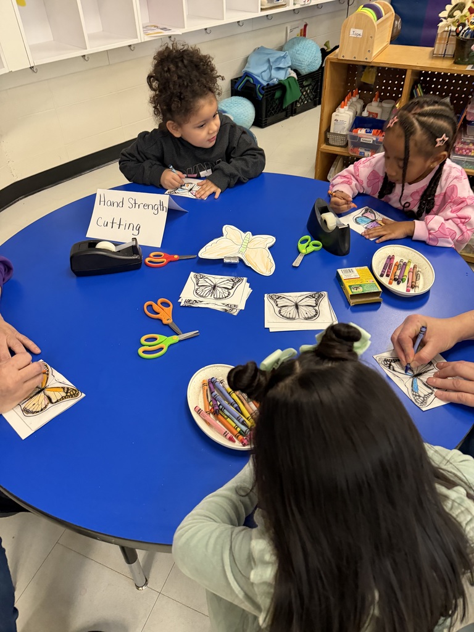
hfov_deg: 56.8
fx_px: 438
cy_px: 316
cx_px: 237
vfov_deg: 71.6
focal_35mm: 24
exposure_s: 1/60
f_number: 1.78
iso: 640
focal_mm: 6.76
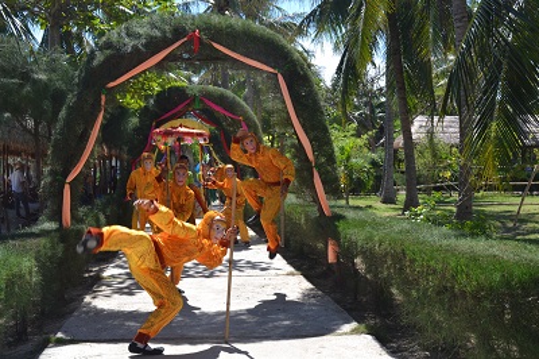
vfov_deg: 30.8
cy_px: 180
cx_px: 270
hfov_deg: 45.0
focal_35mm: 44
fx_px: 651
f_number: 9
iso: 200
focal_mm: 29
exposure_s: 1/200
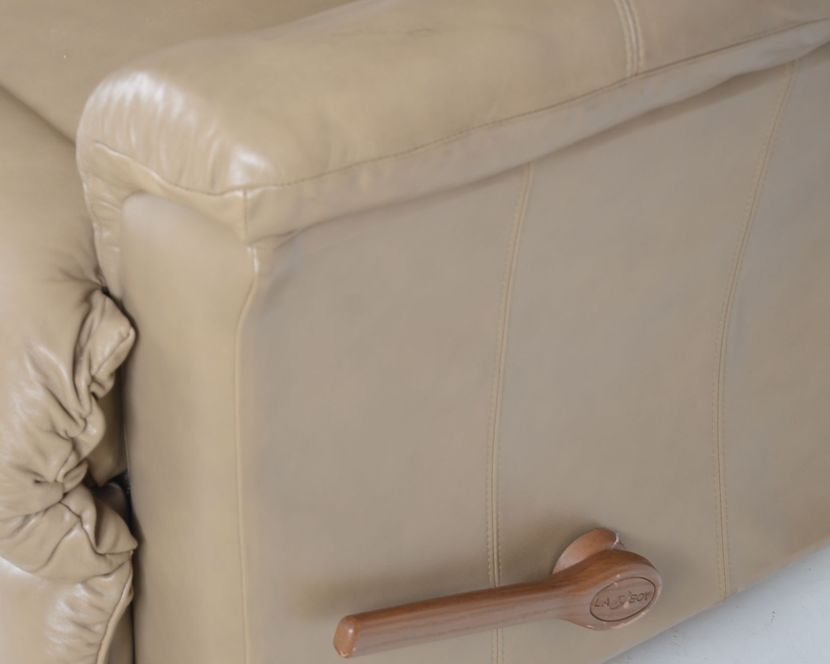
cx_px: 294
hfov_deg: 14.1
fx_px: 3341
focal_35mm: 136
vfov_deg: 11.3
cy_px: 378
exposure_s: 1/60
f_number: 6.3
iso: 160
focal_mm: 66
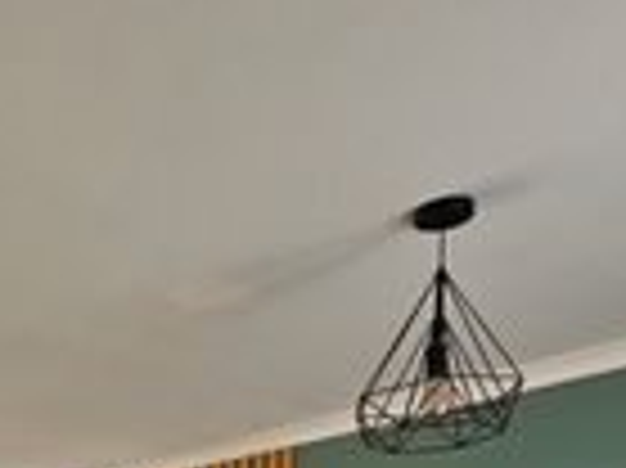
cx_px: -176
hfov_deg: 28.5
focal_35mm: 56
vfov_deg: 19.8
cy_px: 824
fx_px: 1012
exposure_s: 1/77.4
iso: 160
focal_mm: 2.2
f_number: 2.2
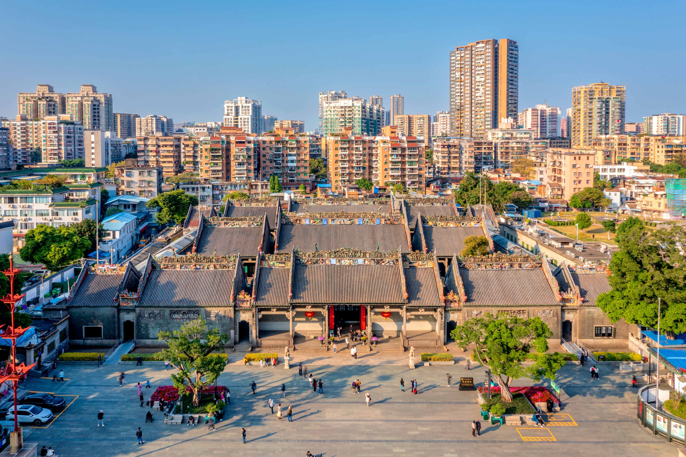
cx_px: 343
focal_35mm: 28
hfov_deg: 65.5
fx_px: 533
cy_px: 228
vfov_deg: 46.4
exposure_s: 1/80
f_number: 7.1
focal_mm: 10.26
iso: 100
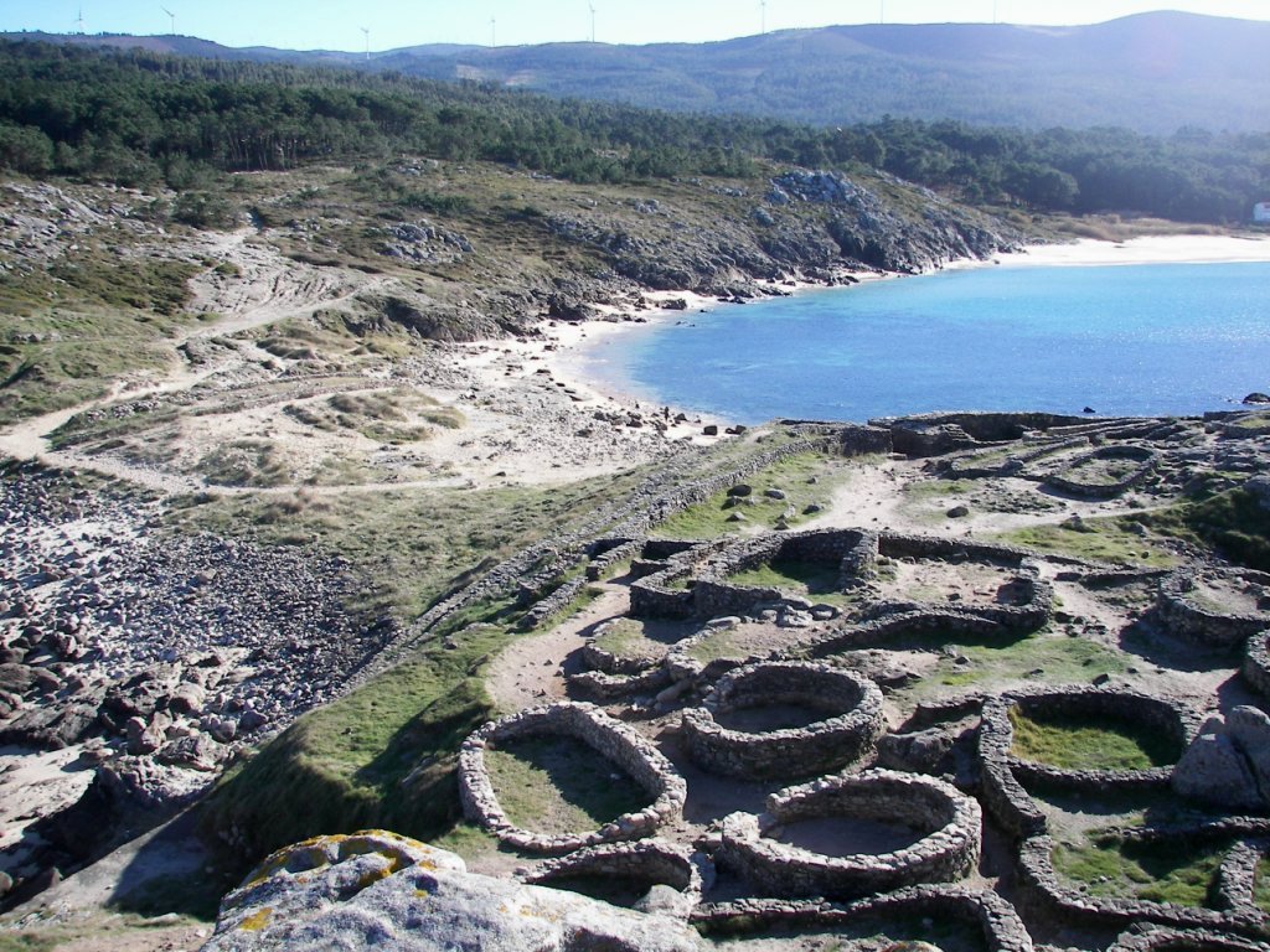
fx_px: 1321
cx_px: 635
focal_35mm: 36
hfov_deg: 51.4
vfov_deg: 39.7
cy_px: 476
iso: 50
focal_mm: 6
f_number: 2.8
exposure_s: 1/400
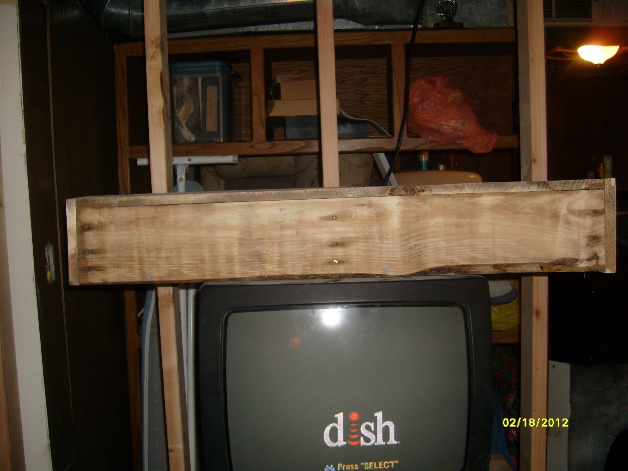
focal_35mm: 35
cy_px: 236
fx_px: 635
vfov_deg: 40.7
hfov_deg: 52.6
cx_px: 314
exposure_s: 1/45
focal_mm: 5.8
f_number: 2.8
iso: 100
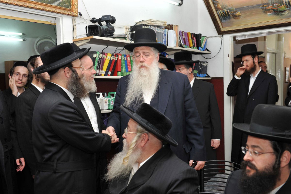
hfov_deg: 48.5
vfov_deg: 33.3
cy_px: 97
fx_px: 323
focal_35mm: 40
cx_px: 146
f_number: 5
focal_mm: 40
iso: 400
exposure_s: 1/160
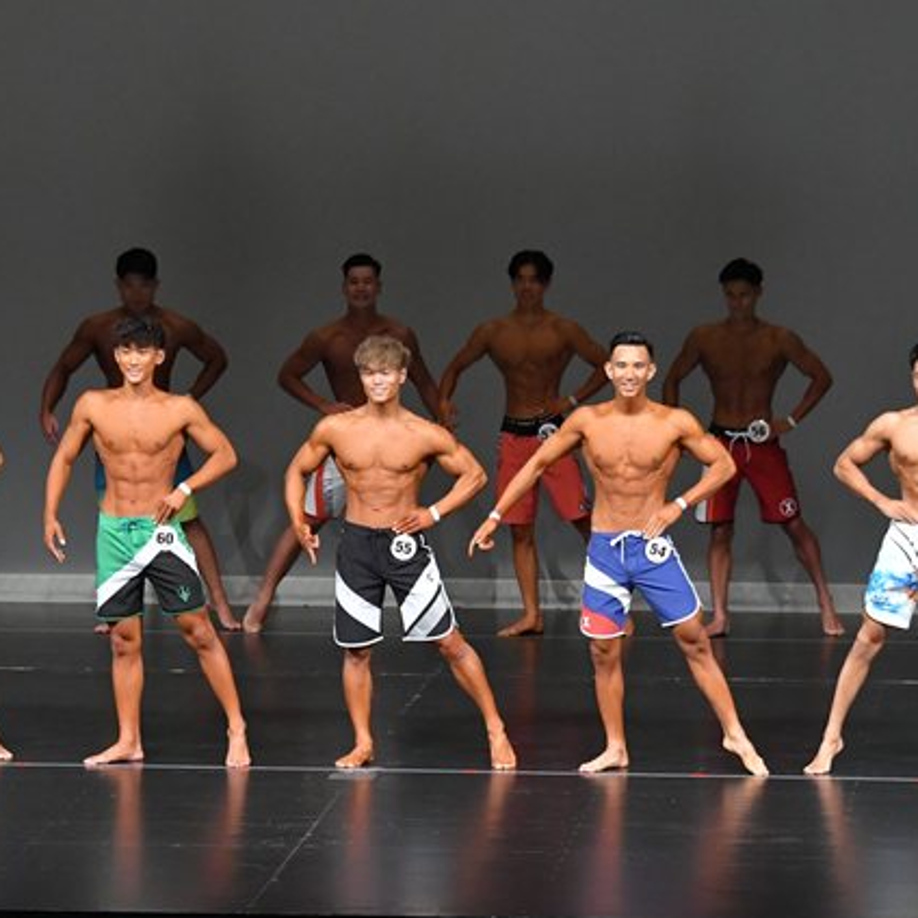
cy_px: 539
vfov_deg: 7.7
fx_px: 6841
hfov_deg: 7.7
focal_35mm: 228
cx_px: 378
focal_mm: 98
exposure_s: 1/400
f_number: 5.6
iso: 4000
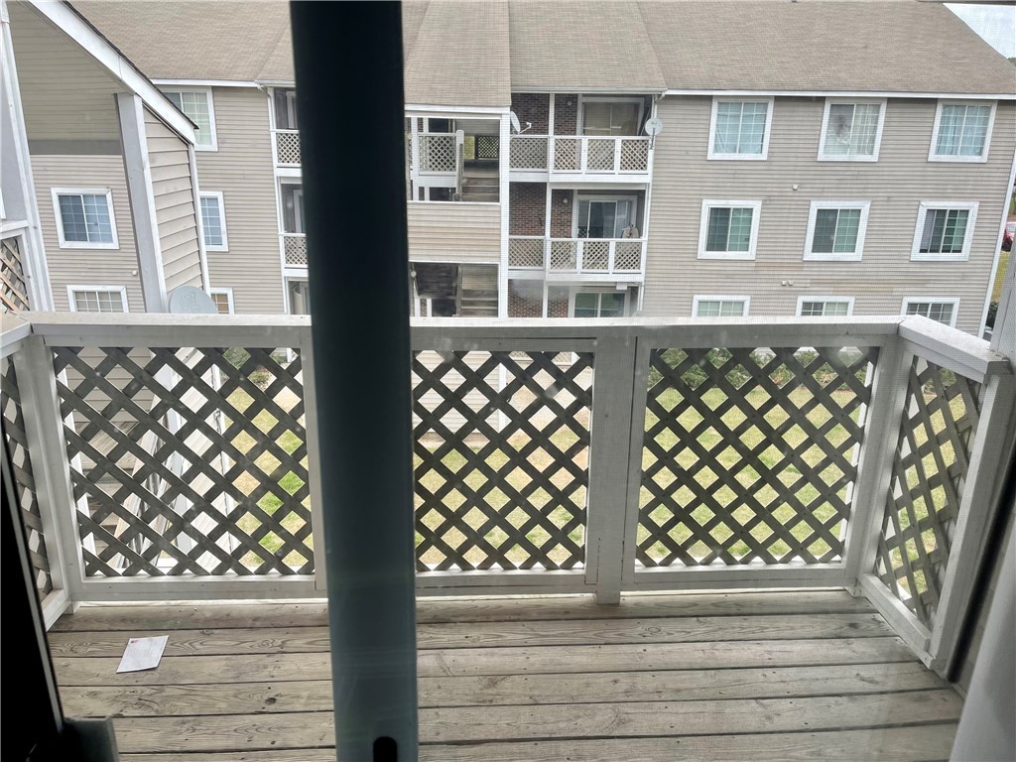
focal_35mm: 26
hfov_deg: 67.3
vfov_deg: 53.1
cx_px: 508
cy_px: 381
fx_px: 763
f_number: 1.6
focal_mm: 5.1
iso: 32
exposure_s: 1/498
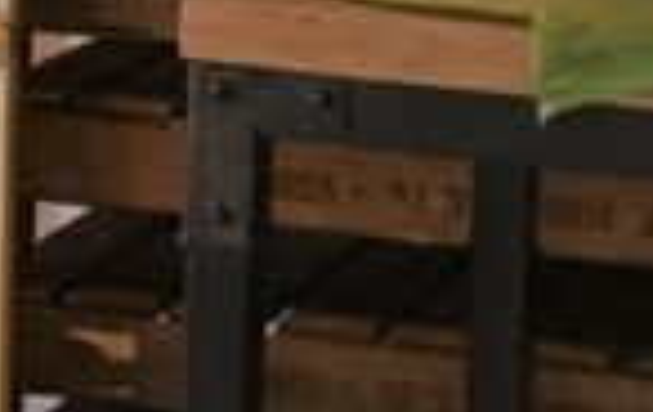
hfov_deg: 8.8
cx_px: -921
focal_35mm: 215
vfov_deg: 6.0
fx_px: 3835
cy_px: -372
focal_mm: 4.15
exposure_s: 1/33
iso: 160
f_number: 2.2
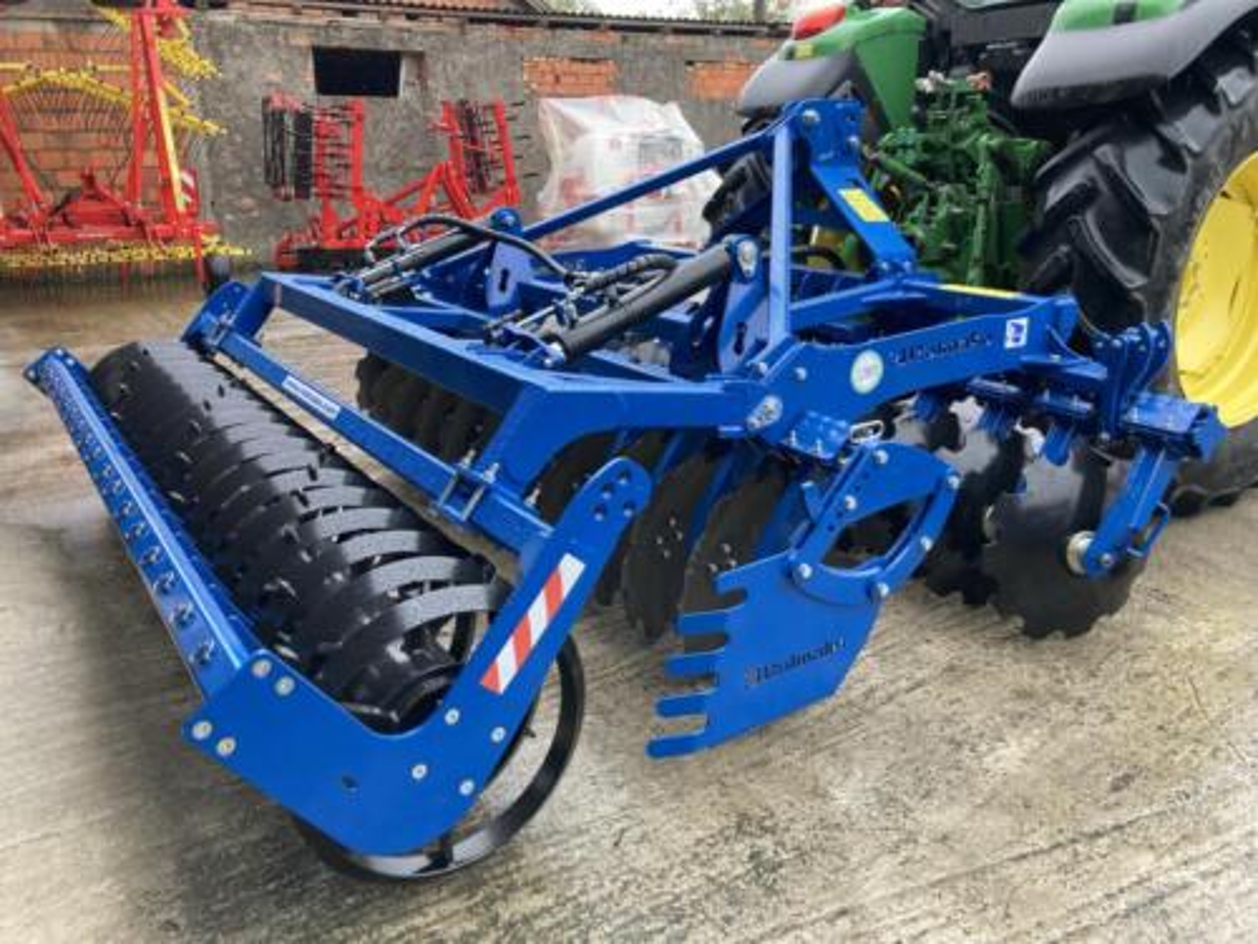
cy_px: 472
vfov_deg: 49.7
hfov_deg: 63.4
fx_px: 1018
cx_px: 629
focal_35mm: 28
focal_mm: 3.99
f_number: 1.8
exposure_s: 1/121
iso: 64
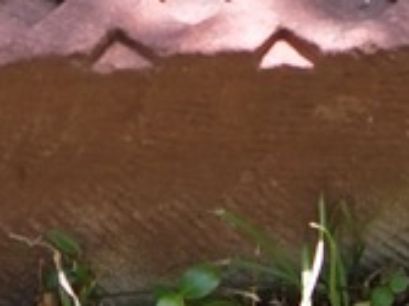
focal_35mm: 427
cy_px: -507
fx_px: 5042
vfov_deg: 3.4
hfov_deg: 4.6
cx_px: 100
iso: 100
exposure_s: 1/125
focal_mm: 58
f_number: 4.5
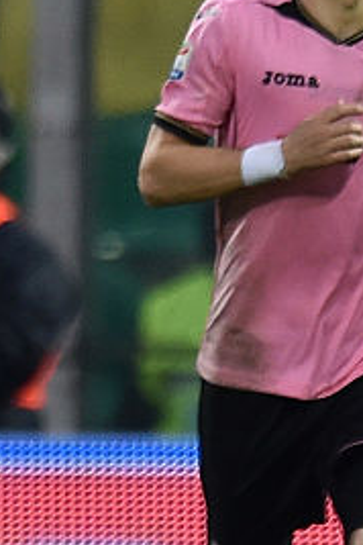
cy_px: 278
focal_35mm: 2105
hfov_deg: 0.7
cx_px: -463
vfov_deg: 1.0
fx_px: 31836
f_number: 4
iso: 2000
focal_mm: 550
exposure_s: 1/1000
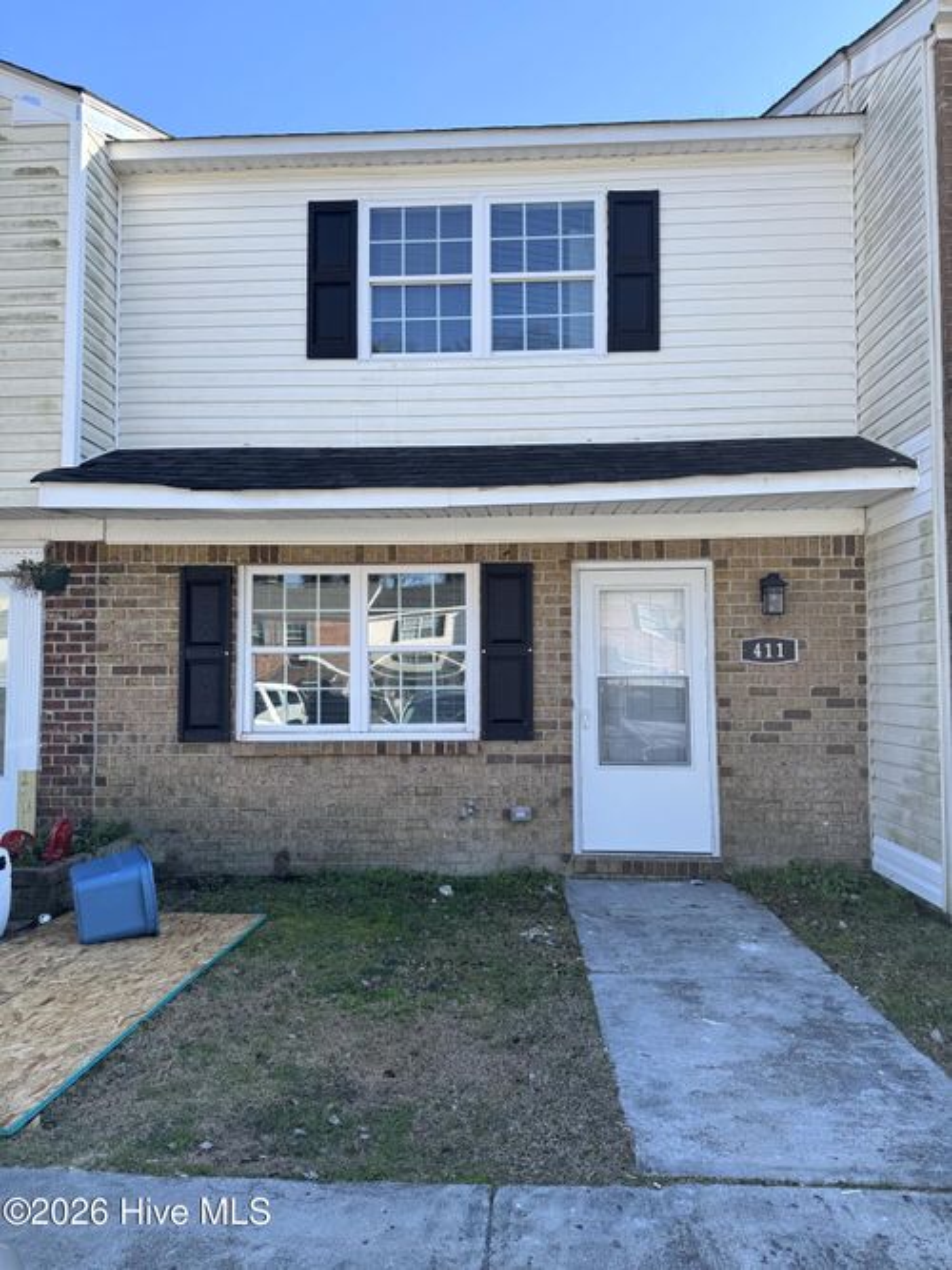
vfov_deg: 71.6
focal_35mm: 24
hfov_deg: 56.8
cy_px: 635
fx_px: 880
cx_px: 476
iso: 80
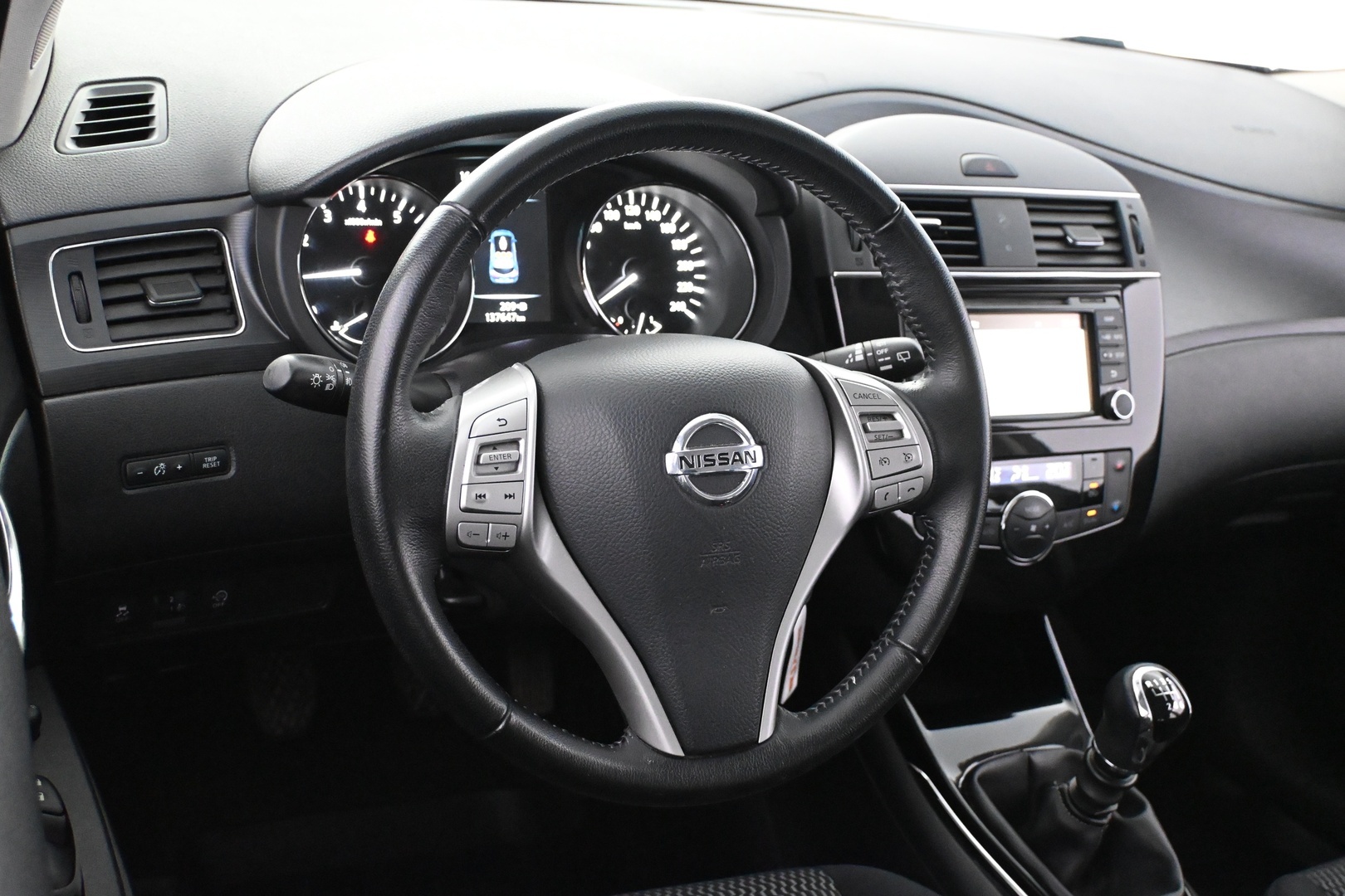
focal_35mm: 42
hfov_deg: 46.4
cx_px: 672
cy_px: 448
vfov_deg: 31.9
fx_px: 1569
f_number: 4.5
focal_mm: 28
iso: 9000
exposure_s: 1/50
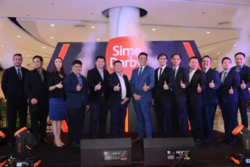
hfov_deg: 54.4
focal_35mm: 35
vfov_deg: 37.9
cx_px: 125
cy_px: 84
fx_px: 243
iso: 1250
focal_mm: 35
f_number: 5
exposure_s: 1/100
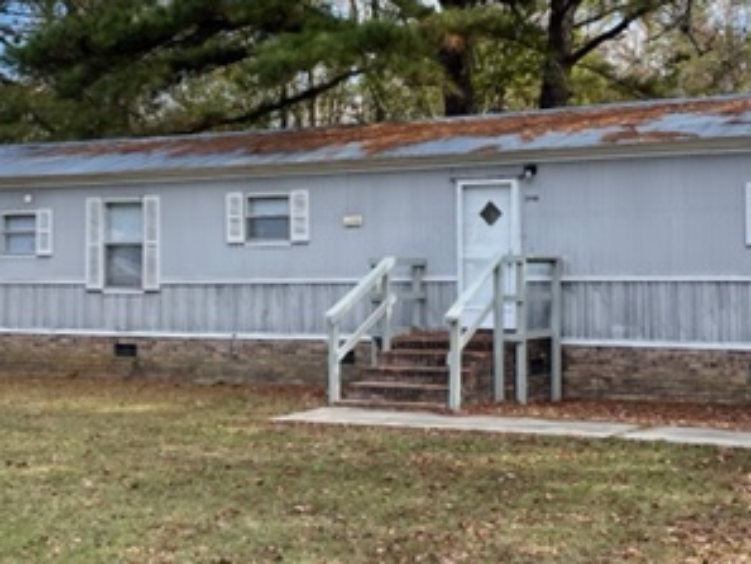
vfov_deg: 26.1
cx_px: 448
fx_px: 1215
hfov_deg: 34.2
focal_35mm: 56
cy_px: 263
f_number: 1.6
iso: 32
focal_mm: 4.2
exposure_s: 1/932
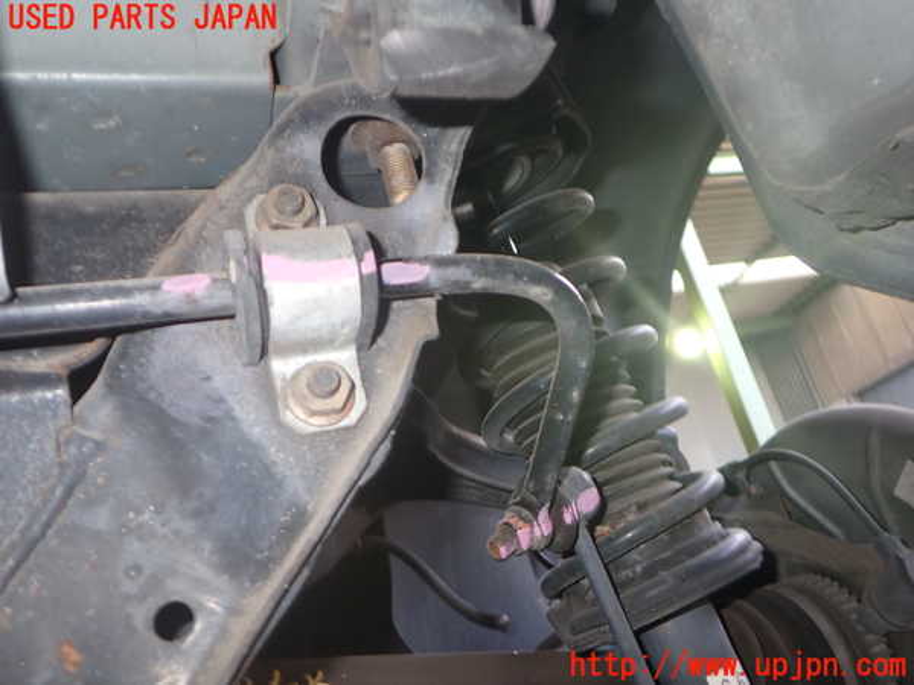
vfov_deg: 46.8
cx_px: 457
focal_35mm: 30
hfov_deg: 60.0
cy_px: 342
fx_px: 792
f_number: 2.3
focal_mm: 5.4
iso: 200
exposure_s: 1/30
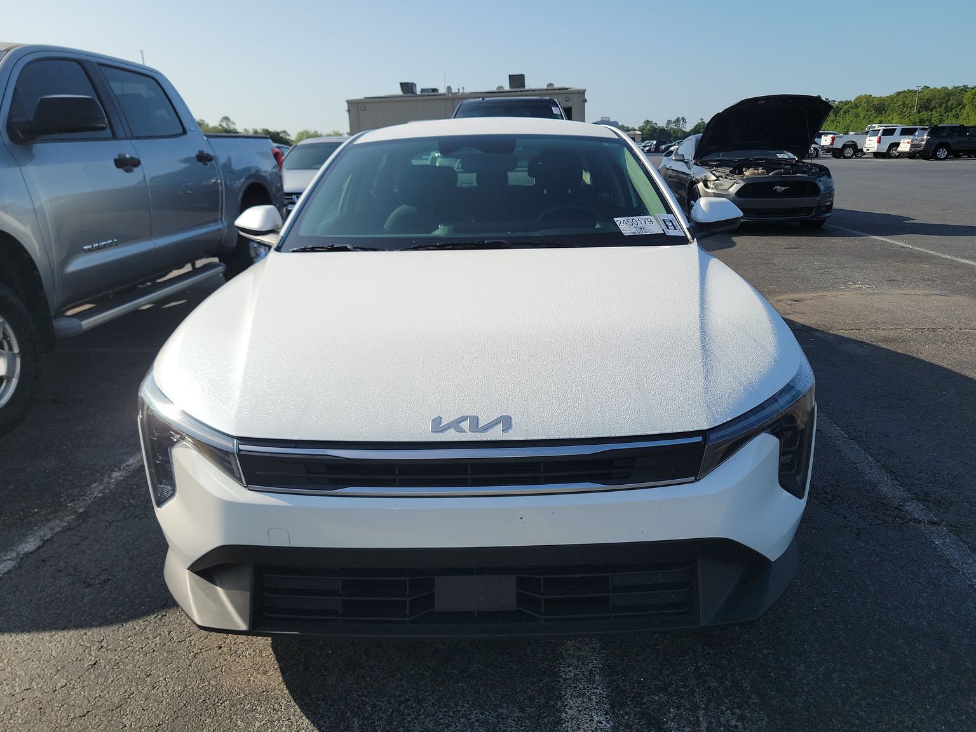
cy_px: 366
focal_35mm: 25
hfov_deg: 69.4
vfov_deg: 54.9
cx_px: 503
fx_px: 705
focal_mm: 6.7
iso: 50
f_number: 1.8
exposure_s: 1/957
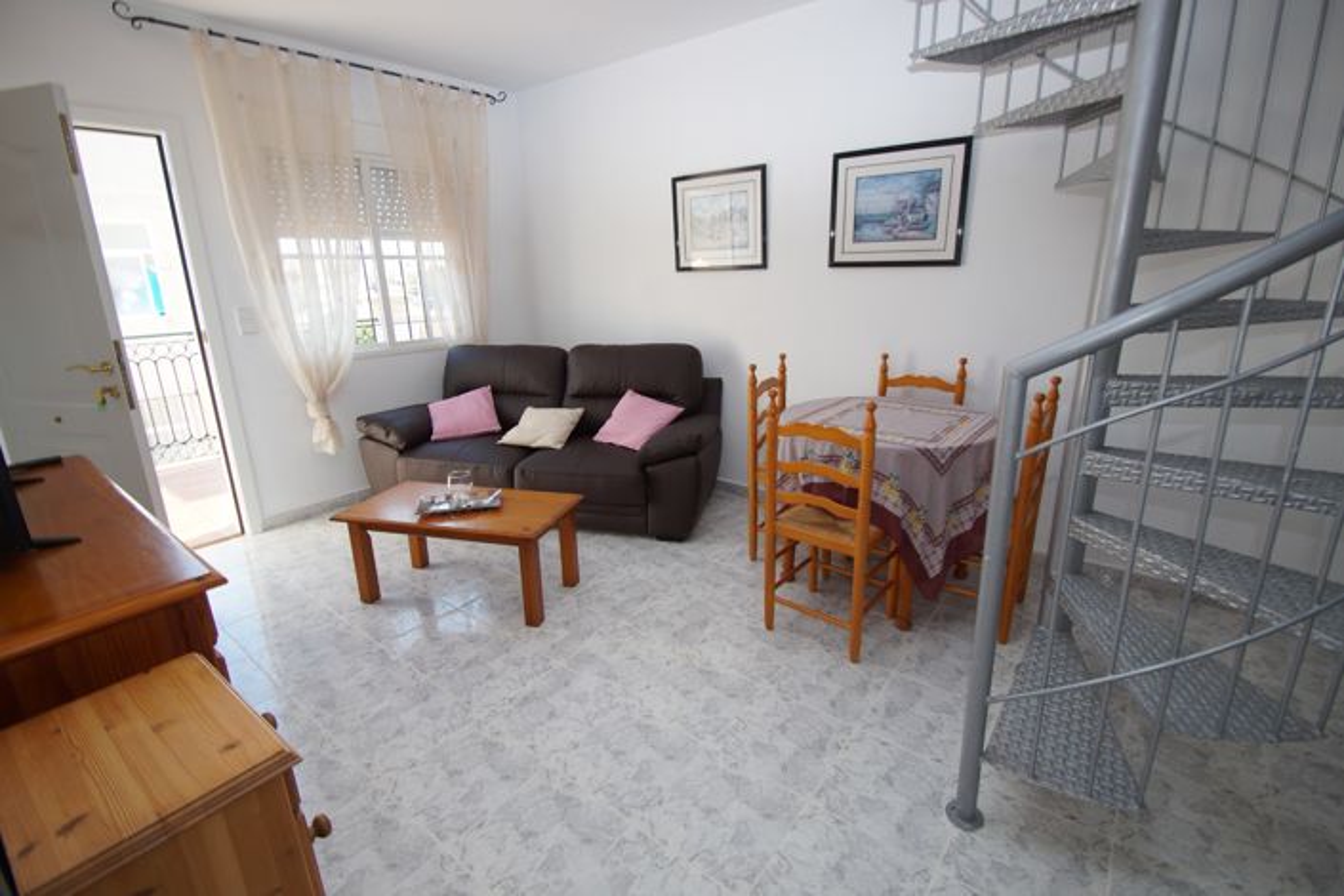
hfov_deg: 100.4
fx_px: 560
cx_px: 672
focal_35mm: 15
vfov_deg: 77.3
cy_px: 448
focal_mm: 10
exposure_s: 1/160
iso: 250
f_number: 4
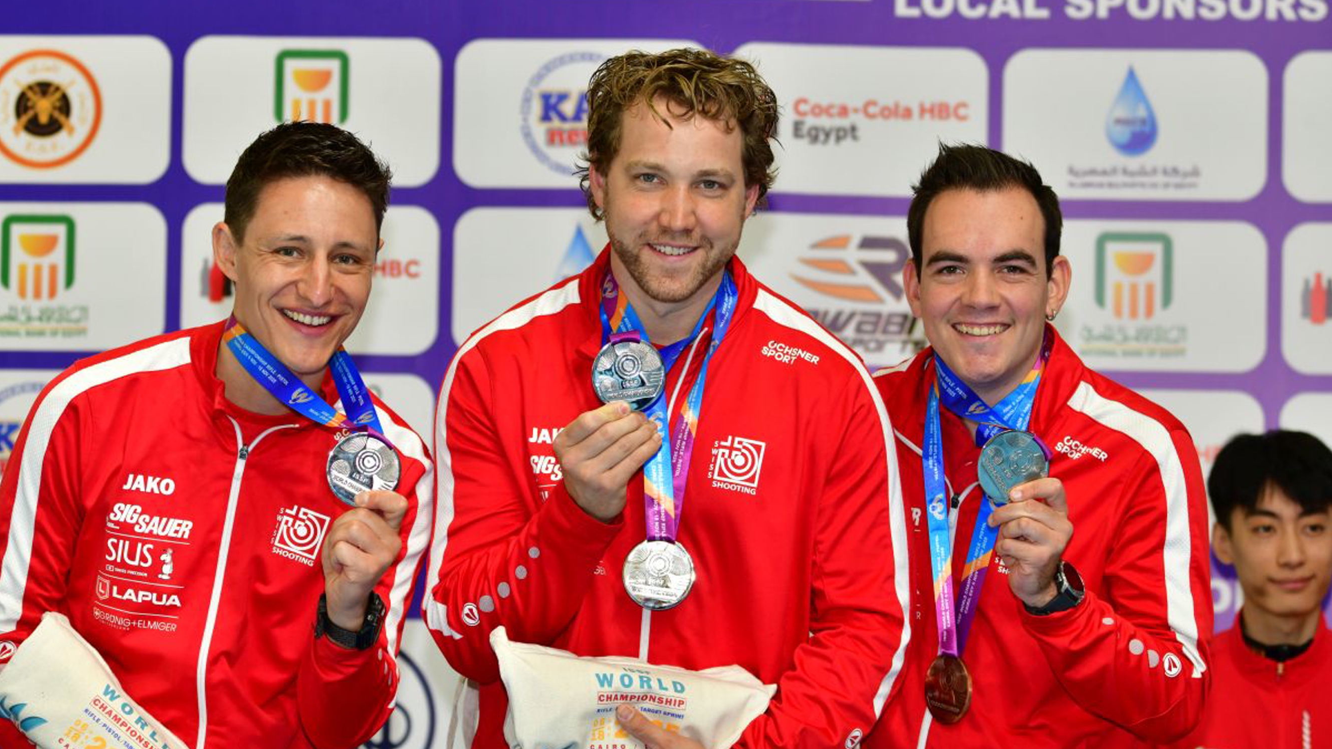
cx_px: 667
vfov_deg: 8.3
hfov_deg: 14.6
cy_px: 309
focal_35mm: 147
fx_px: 5192
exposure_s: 1/100
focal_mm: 140
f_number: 5.6
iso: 1000
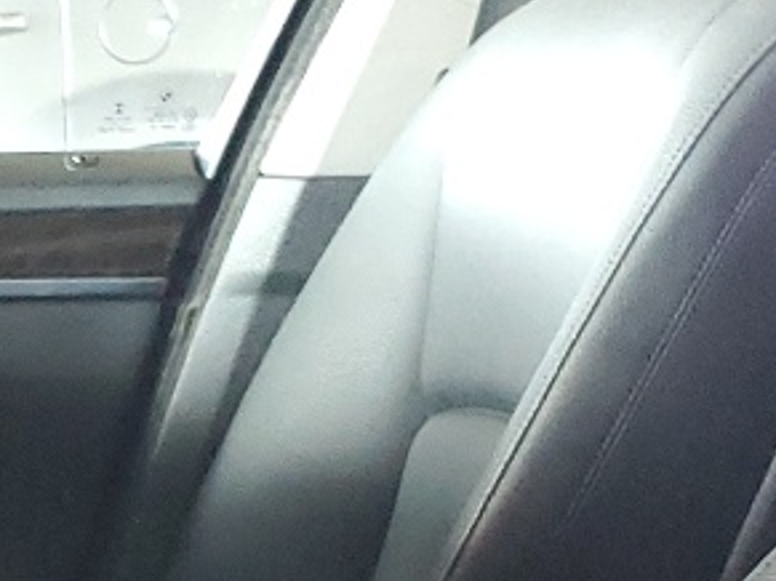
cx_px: -688
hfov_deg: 12.4
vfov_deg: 9.7
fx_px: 3204
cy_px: 1165
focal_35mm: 143
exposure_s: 1/40
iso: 373
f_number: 1.5
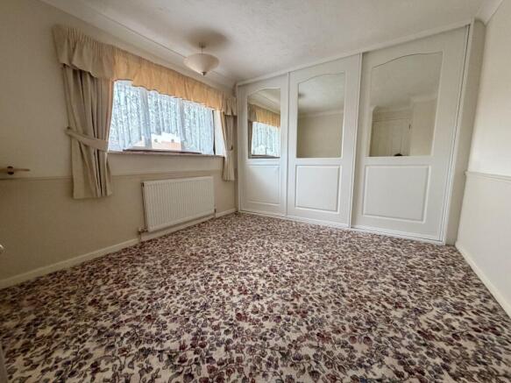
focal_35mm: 14
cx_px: 256
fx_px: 207
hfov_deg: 102.1
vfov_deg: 85.7
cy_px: 192
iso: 500
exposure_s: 1/60
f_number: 2.2
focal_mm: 2.22
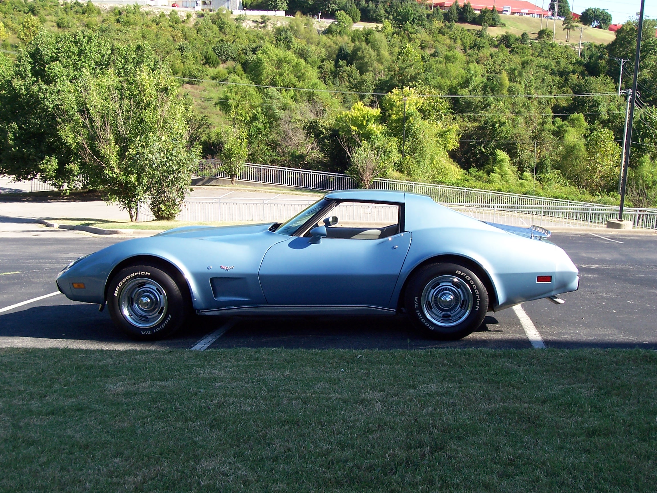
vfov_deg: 34.3
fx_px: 797
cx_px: 328
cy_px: 246
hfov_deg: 44.8
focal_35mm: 42
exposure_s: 1/125
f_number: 5.6
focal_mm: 7
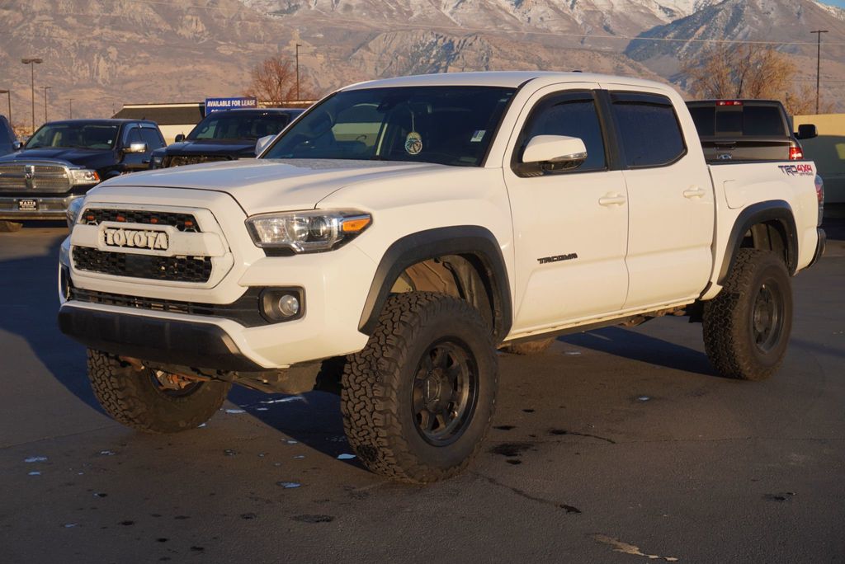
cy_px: 282
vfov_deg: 23.8
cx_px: 422
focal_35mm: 57
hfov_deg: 35.0
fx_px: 1339
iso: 100
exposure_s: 1/320
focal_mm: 38
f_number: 7.1
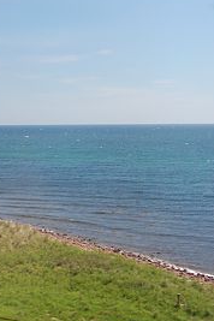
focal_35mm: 81
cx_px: 47
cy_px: 121
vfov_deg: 25.0
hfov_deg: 16.7
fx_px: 722
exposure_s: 1/250
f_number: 8
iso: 800
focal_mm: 32
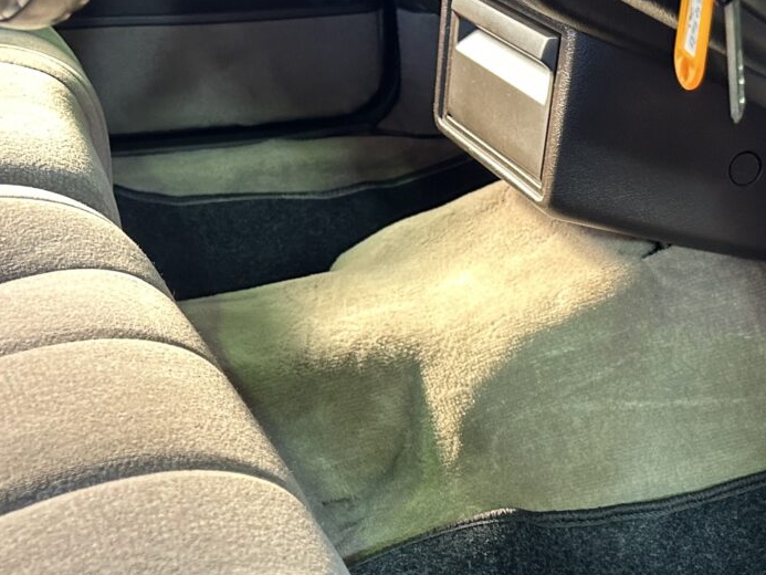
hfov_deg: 30.5
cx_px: 712
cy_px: 474
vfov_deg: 24.0
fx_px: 1328
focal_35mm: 60
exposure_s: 1/60
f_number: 1.5
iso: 250
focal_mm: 5.7
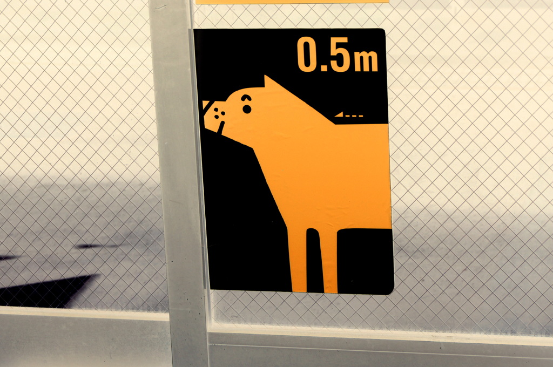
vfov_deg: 10.1
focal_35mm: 135
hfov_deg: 15.2
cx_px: 276
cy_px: 184
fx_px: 2071
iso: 160
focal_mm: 90
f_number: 8
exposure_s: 1/160
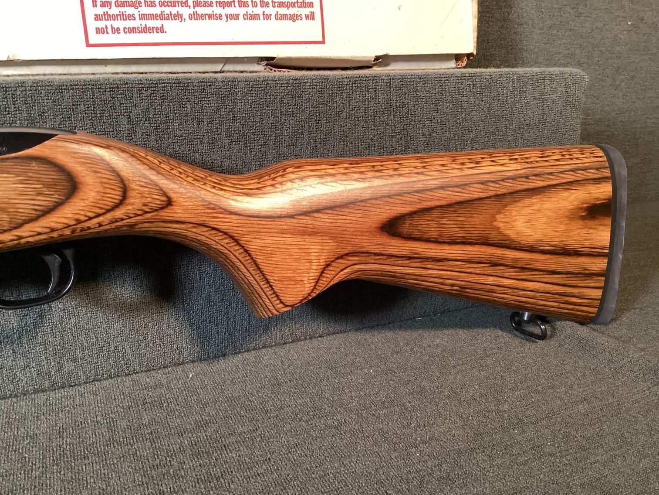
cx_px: 330
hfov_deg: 58.3
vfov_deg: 45.4
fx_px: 590
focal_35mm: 31
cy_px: 248
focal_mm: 3.3
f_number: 2.4
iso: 320
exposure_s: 1/40
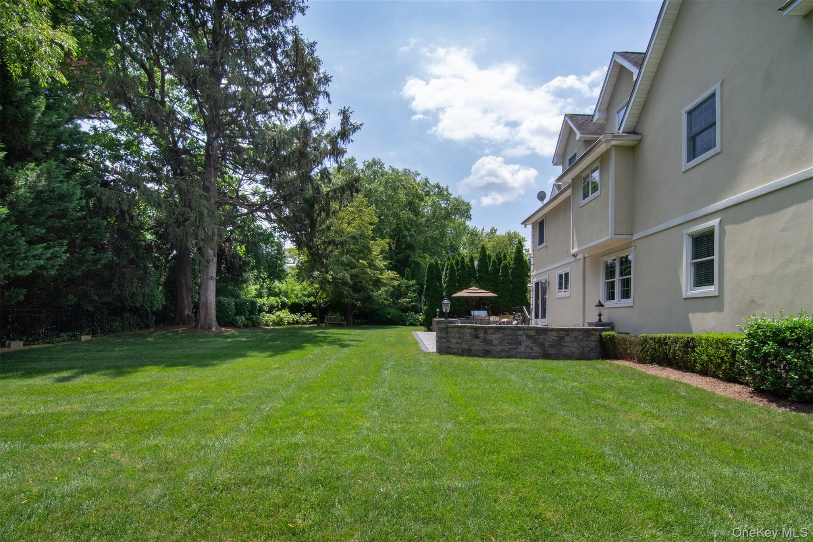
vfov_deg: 72.0
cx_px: 406
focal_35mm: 16
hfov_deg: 95.0
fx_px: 373
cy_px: 271
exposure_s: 1/320
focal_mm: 11
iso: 500
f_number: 14
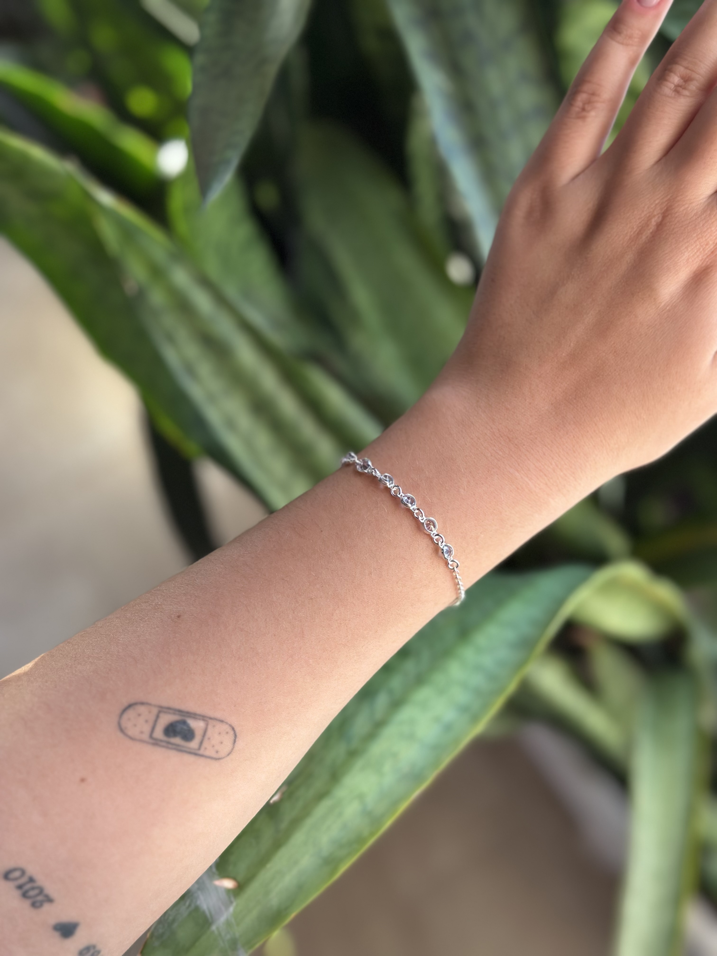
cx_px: 358
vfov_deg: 39.7
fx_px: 1326
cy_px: 478
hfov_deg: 30.3
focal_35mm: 48
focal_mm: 6.86
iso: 125
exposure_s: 1/120
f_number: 1.78
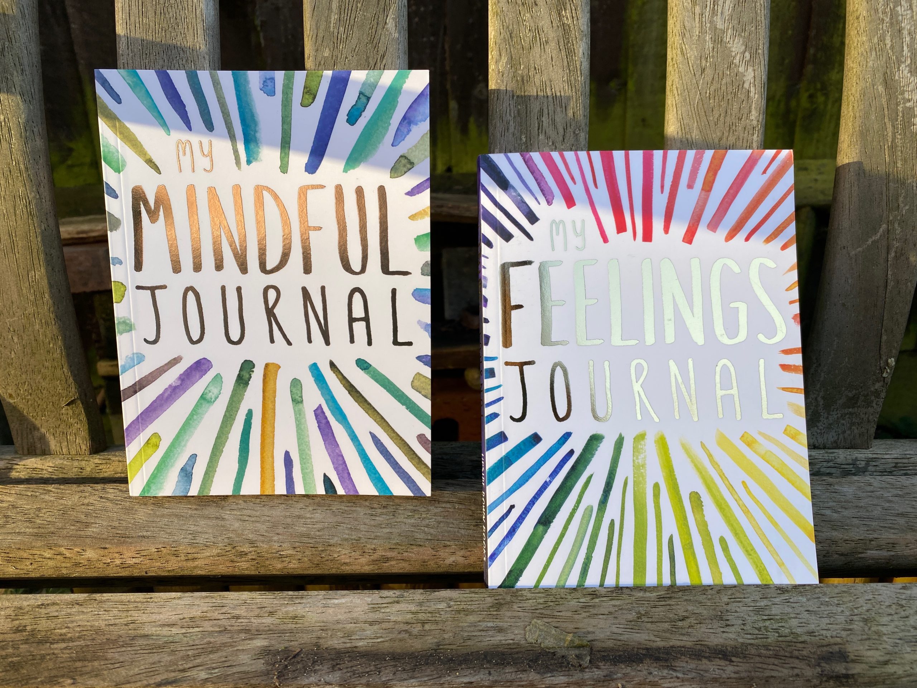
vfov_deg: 53.1
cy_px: 344
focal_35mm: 26
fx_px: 689
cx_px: 458
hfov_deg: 67.3
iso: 32
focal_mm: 4.25
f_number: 1.8
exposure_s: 1/522
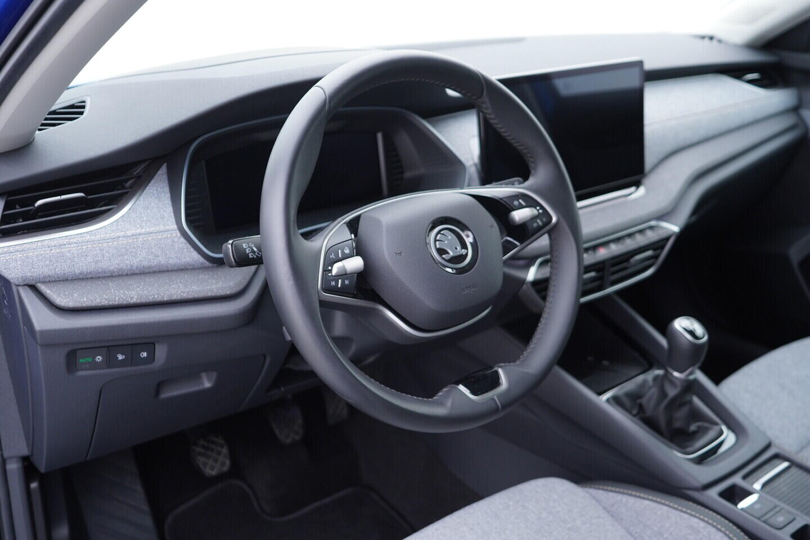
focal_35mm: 36
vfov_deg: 36.9
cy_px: 270
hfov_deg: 53.1
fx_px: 810
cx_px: 405
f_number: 2.8
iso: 320
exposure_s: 1/40
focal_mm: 24
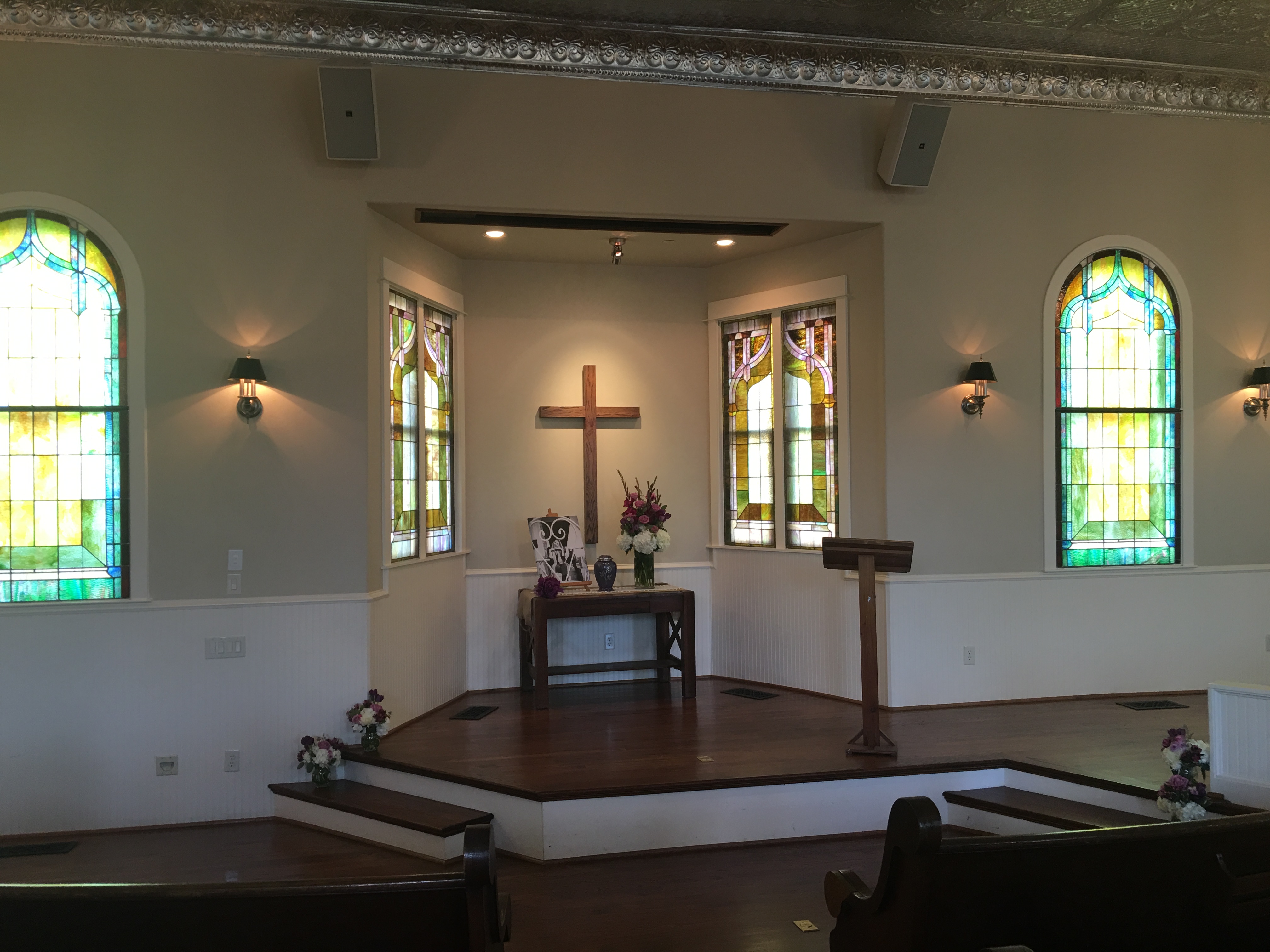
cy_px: 476
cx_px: 635
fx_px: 1064
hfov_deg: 61.7
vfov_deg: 48.2
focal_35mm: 29
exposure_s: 1/15
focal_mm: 4.15
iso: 25
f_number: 2.2
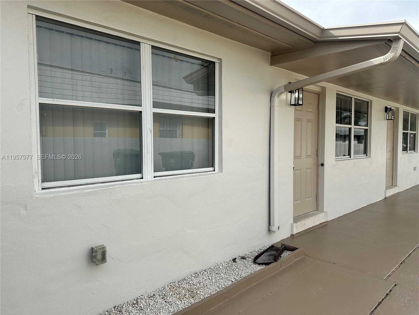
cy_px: 158
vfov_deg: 56.8
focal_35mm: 24
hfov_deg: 71.6
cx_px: 210
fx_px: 291
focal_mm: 6.86
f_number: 1.78
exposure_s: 1/2809
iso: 80
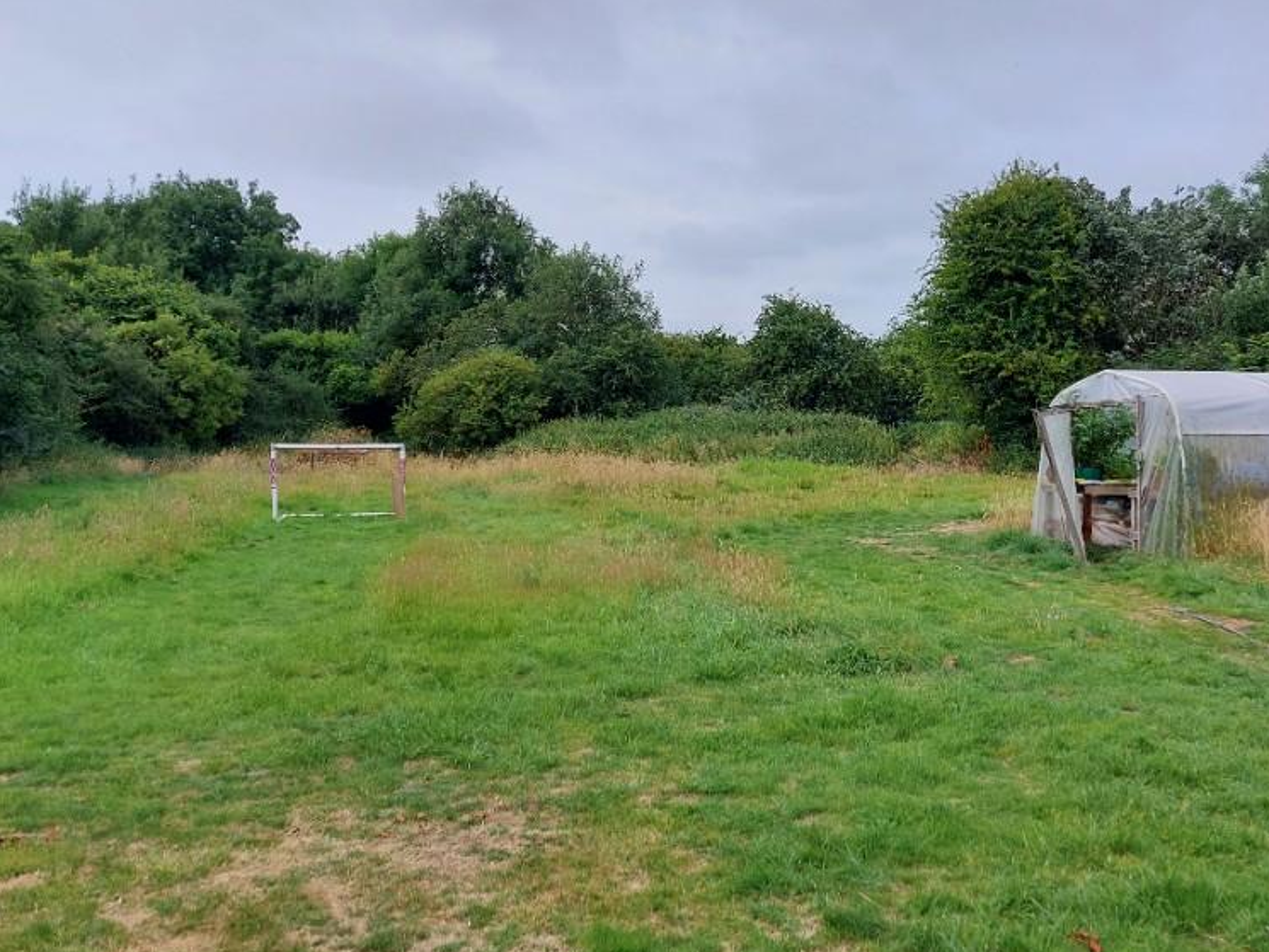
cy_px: 429
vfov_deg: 42.9
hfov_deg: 55.0
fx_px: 1210
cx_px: 760
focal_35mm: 33
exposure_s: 1/868
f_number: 1.8
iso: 25
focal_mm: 5.23
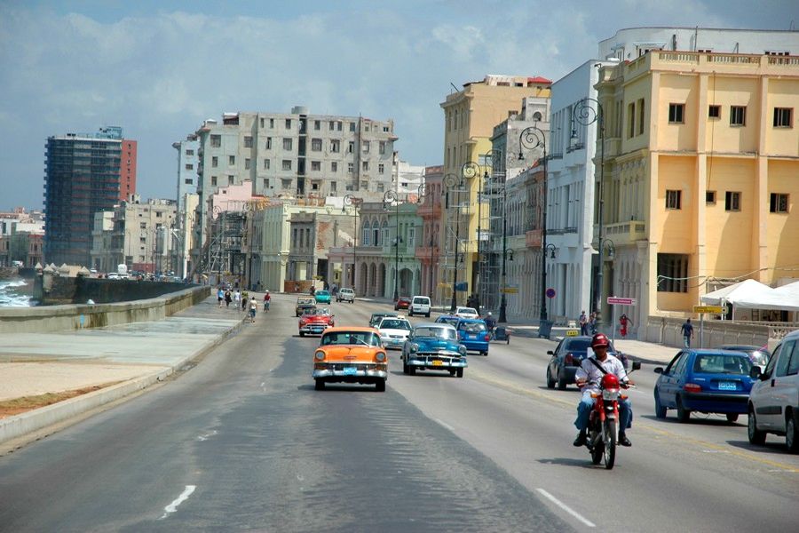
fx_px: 2330
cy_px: 266
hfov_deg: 19.5
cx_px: 400
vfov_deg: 13.0
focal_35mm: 105
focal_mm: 70
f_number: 5
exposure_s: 1/1600
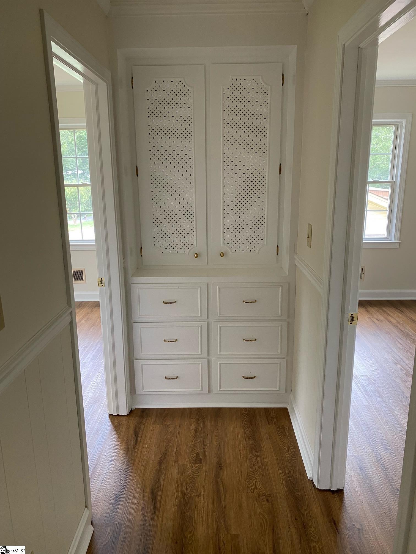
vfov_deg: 67.3
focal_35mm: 26
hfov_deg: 53.1
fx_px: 417
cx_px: 208
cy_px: 277
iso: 125
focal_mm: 4.25
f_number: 1.8
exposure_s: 1/79
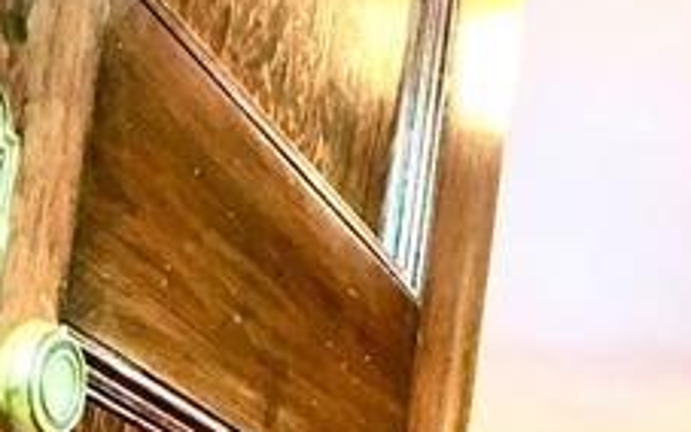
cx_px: 731
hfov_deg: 19.3
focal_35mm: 104
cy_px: 764
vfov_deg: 11.7
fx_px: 1959
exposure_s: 1/10
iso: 80
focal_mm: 4.15
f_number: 2.2
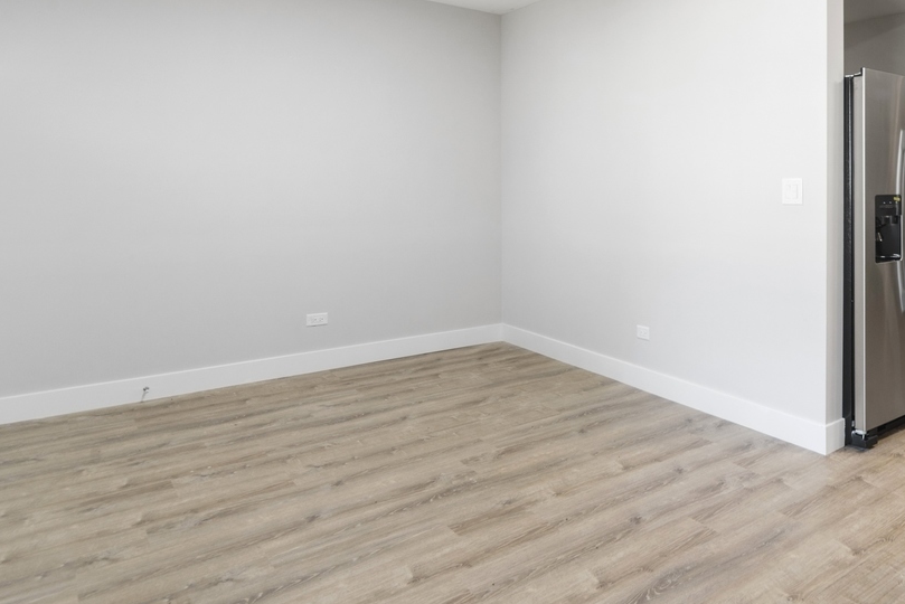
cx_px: 760
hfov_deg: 58.8
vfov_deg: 45.1
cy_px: 163
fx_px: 704
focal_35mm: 28
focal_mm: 14
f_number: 8
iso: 400
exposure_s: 1/4
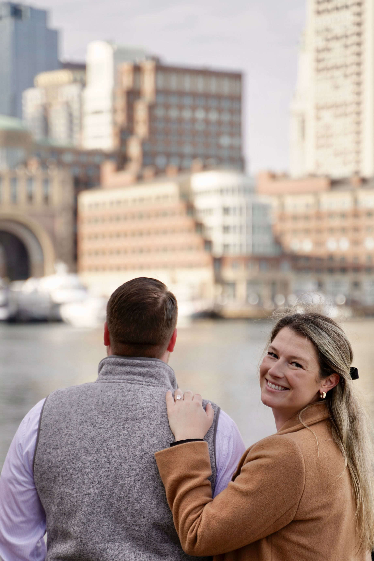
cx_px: 186
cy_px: 360
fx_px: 1620
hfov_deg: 13.2
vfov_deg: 19.6
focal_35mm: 104
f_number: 2.8
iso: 100
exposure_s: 1/800
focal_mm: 75
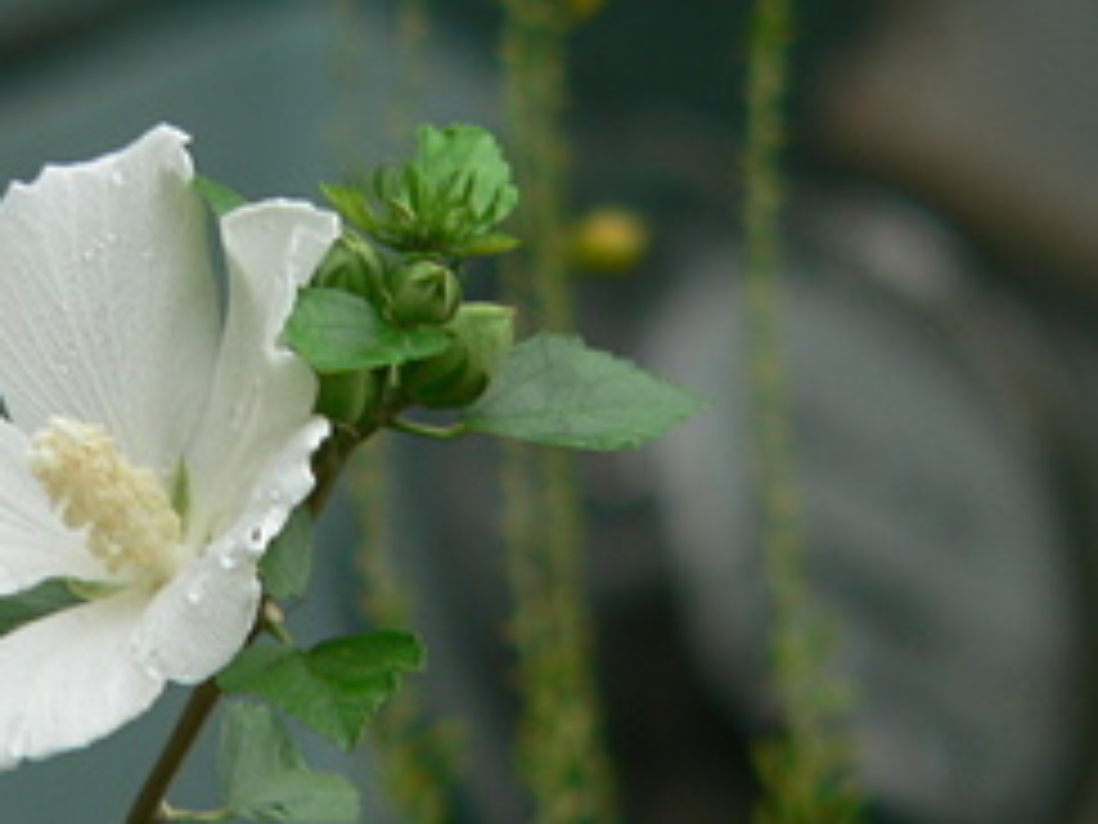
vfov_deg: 1.7
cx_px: 220
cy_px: 502
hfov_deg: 2.2
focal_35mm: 885
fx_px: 28072
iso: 80
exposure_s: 1/160
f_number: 3.7
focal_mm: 72
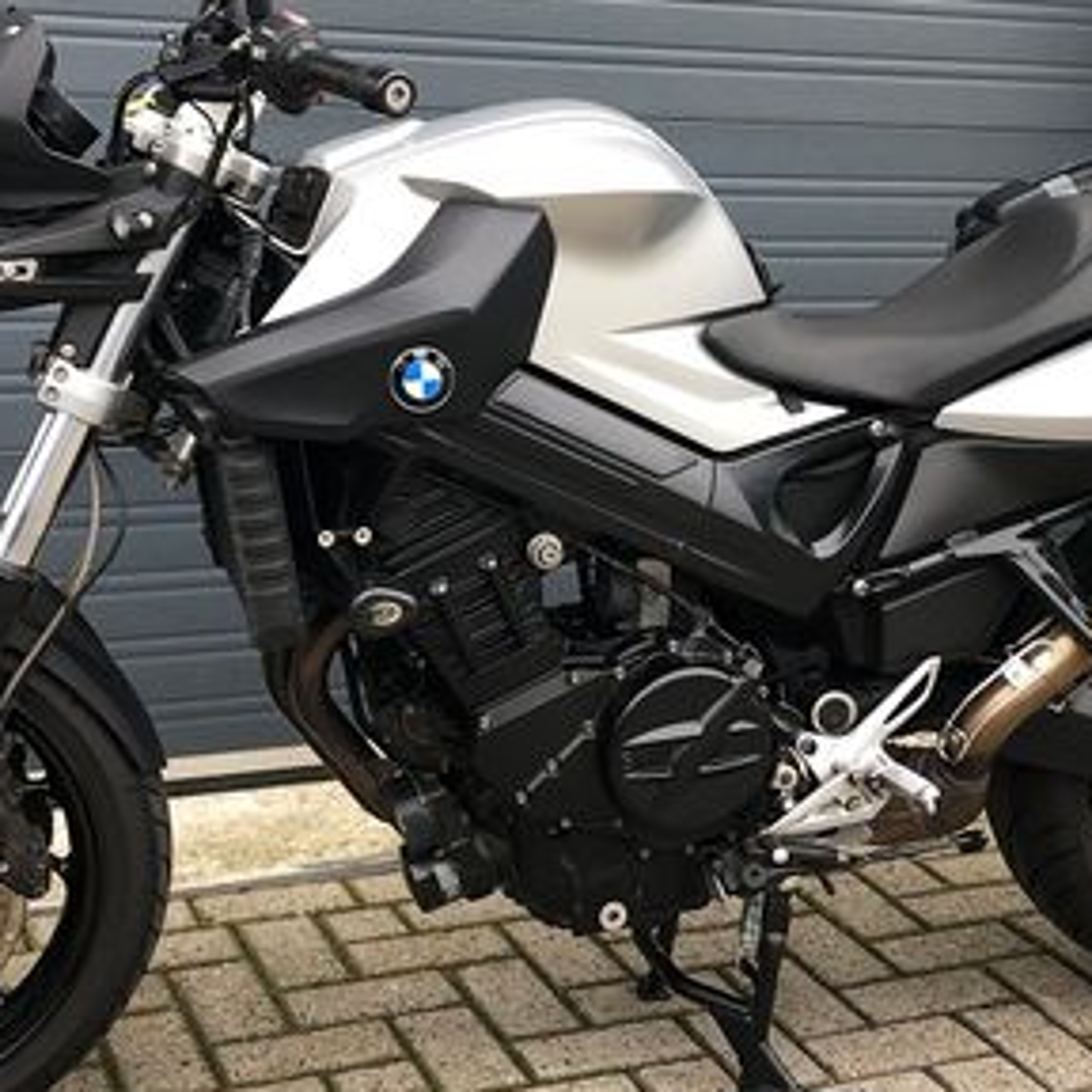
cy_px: 470
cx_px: 622
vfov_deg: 31.0
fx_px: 1963
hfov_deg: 31.0
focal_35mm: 55
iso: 25
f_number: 1.8
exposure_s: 1/40
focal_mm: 3.99
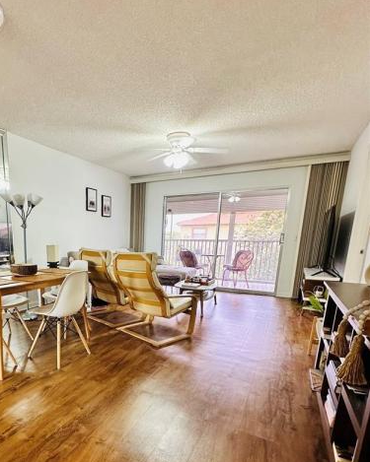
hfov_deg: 62.7
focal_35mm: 21
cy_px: 301
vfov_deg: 75.6
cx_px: 105
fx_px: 288
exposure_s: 1/60
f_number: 2.2
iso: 250
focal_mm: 2.22
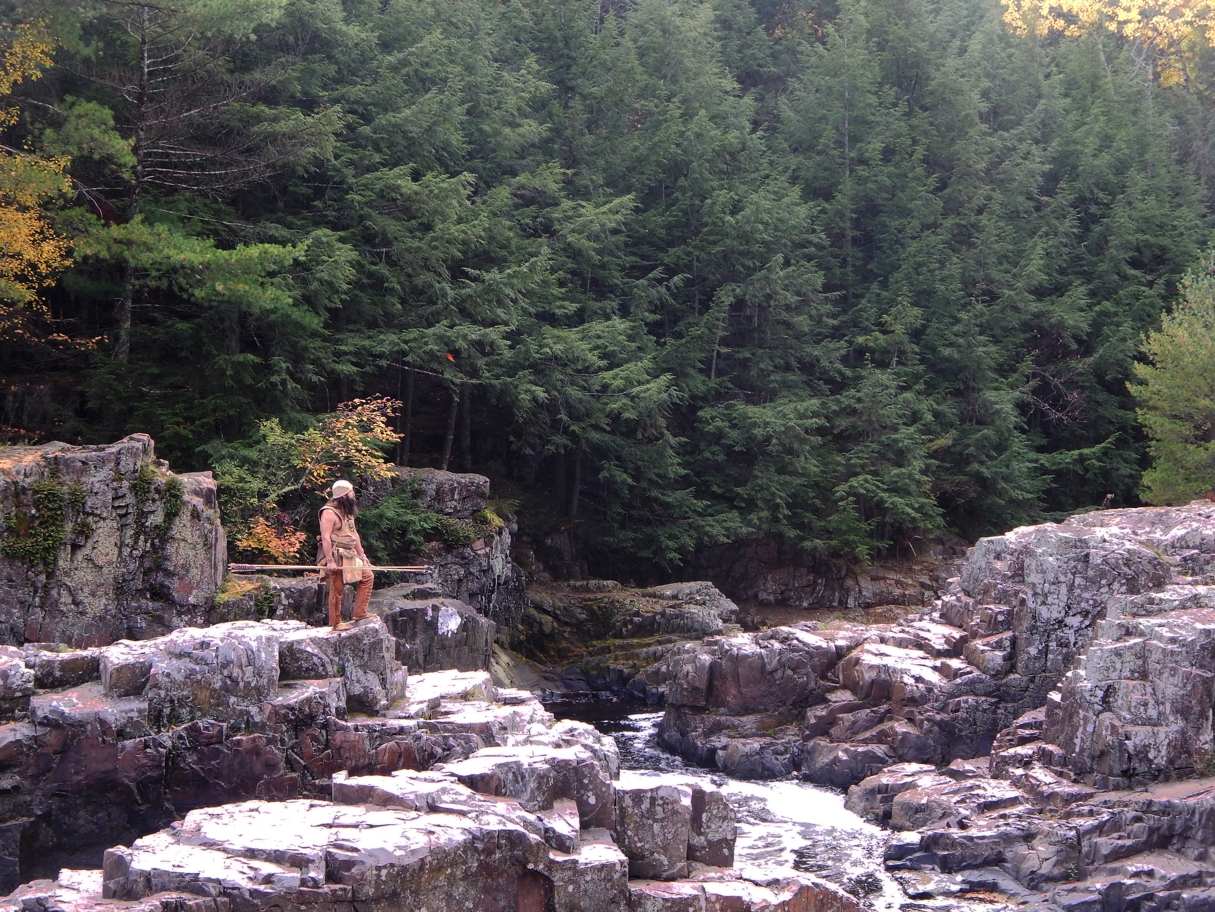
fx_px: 2141
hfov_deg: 31.7
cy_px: 456
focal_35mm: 61
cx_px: 608
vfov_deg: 24.0
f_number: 4
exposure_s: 1/30
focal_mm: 10.9
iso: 125
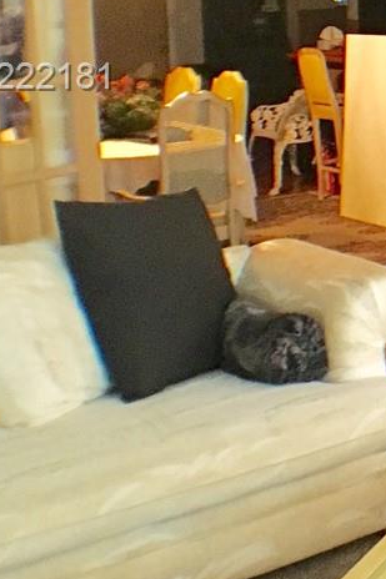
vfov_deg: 19.4
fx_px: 1674
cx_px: 924
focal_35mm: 104
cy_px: 79
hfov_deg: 11.1
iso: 160
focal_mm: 4.15
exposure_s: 1/30
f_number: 2.2
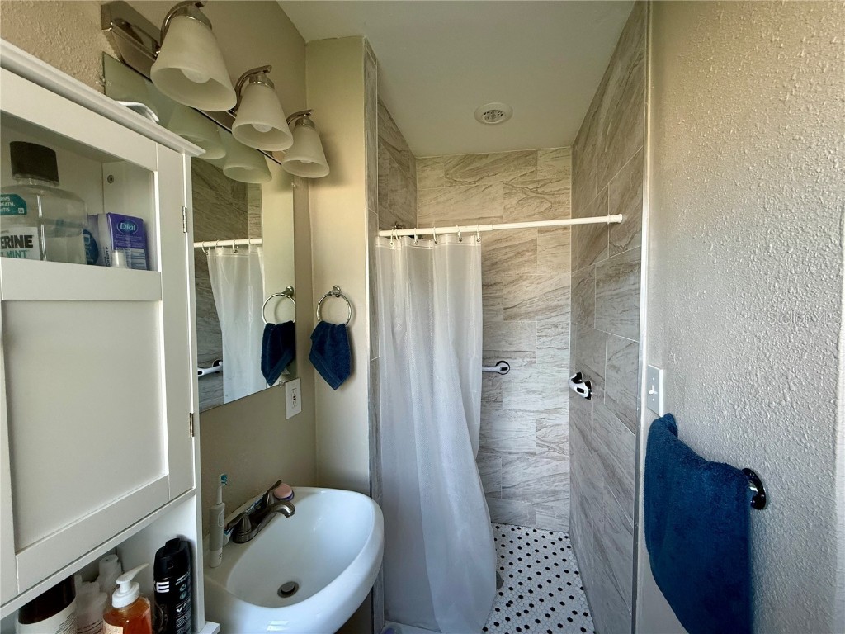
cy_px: 317
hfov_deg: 102.1
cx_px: 422
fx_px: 342
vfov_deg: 85.7
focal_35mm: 14
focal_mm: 2.22
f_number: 2.2
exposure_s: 1/71
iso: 250
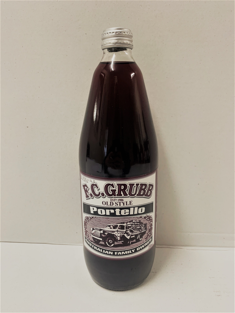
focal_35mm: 26
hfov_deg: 53.1
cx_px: 118
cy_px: 156
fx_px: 235
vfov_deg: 67.3
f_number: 1.8
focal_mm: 4.25
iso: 80
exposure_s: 1/50
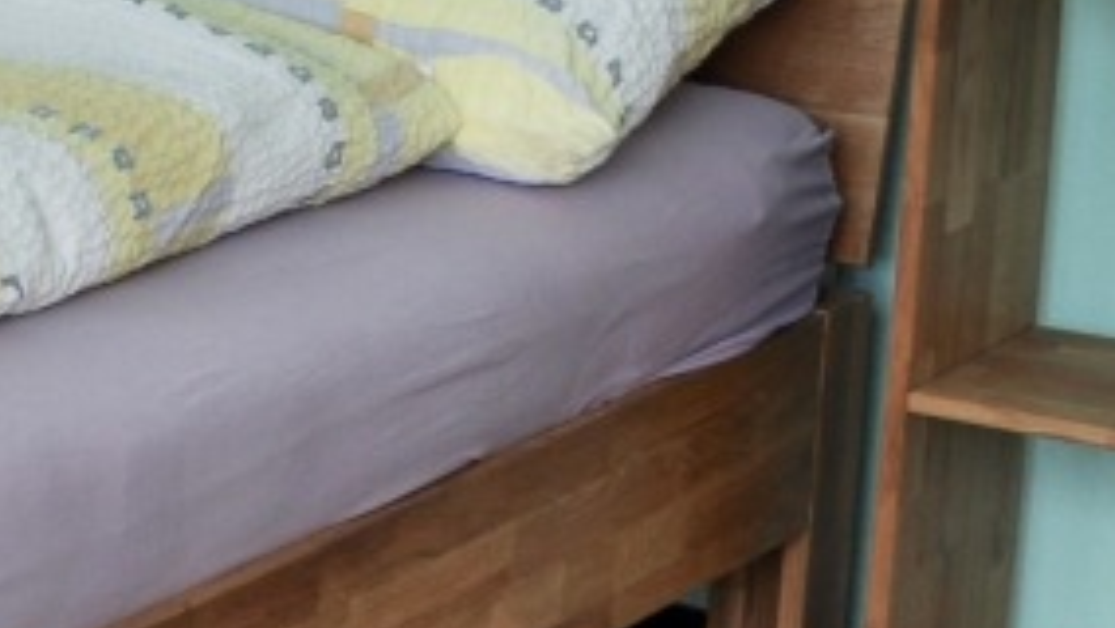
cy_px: -381
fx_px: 4407
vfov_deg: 8.0
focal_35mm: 149
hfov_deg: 11.8
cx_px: -1519
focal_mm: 18
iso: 100
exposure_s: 1/5
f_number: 5.6
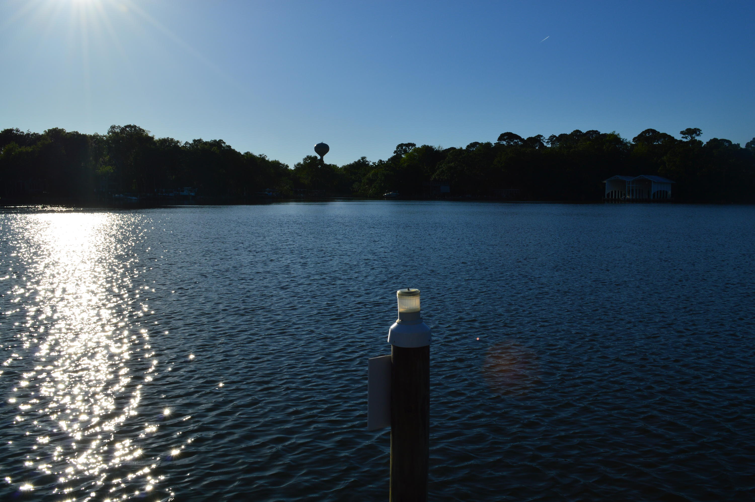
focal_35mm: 33
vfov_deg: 39.9
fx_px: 691
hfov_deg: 57.3
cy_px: 251
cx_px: 378
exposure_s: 1/500
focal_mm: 22
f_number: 11
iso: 100
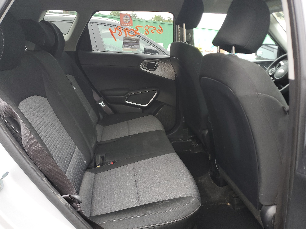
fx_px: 230
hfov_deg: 67.3
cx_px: 153
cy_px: 114
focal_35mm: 26
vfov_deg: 53.1
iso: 73
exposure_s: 1/120
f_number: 1.5
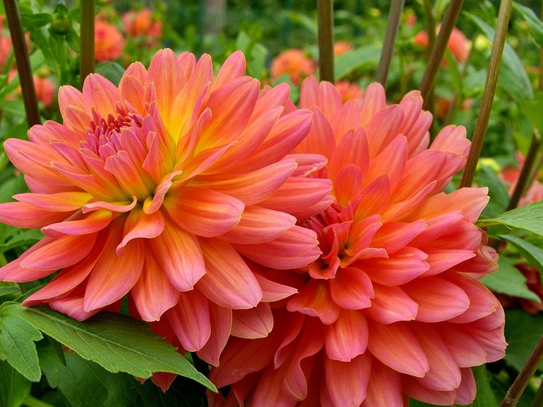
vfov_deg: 25.2
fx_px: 909
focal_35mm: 58
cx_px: 230
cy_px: 215
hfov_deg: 33.2
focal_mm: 12.9
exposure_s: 1/80
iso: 50
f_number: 7.1
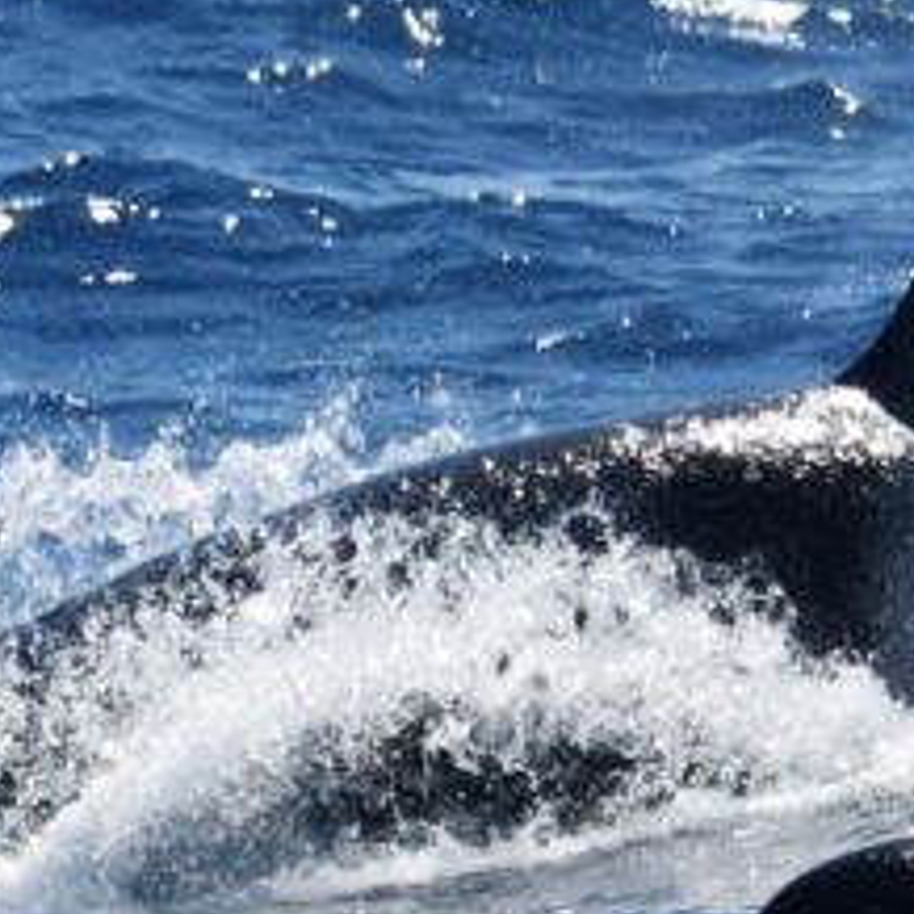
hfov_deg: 2.1
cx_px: 1182
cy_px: 732
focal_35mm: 840
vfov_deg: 2.1
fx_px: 25093
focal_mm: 270
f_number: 5.6
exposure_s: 1/8000
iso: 560
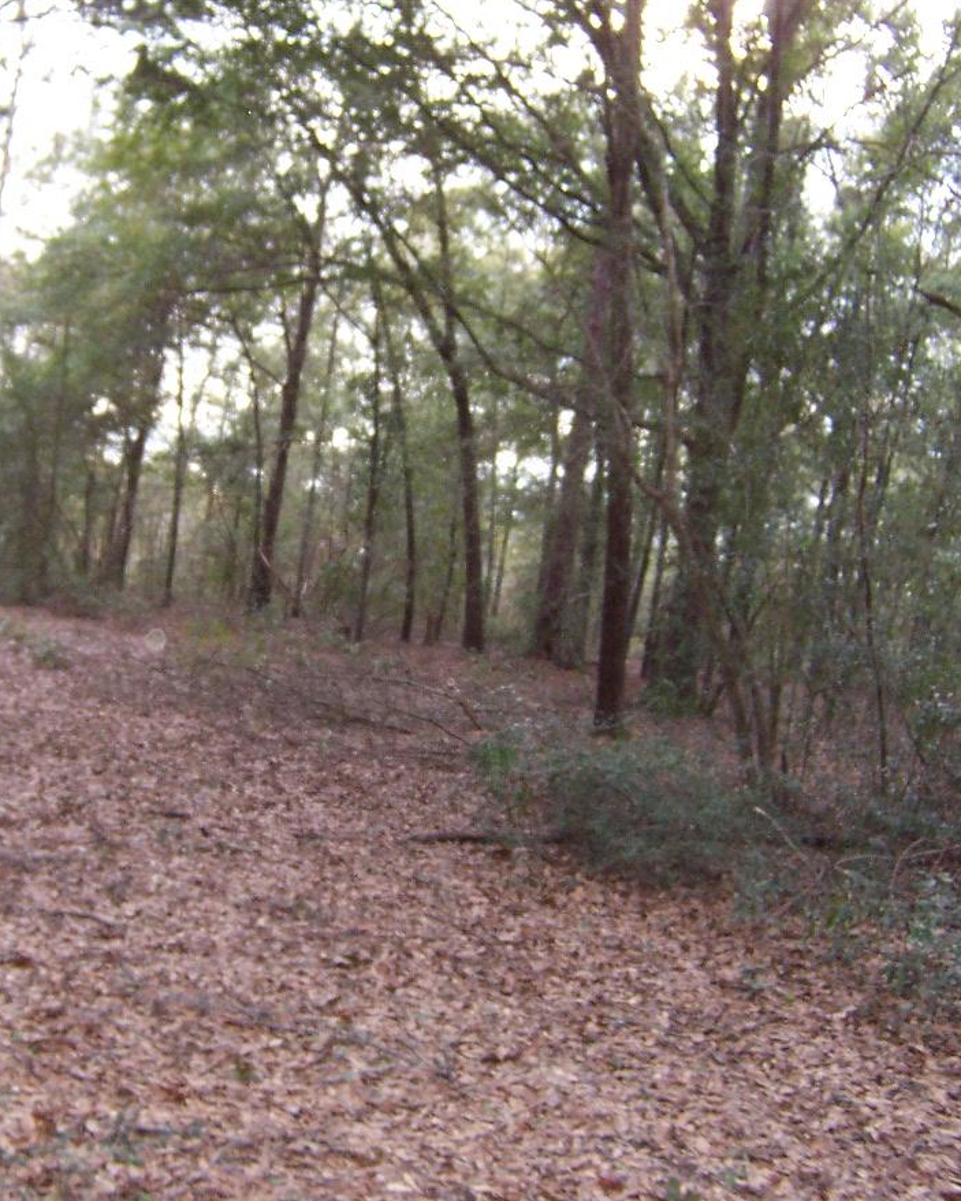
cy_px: 611
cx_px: 329
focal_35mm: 44
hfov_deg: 33.9
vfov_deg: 42.0
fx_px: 1563
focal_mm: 5.5
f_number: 2.8
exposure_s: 1/60
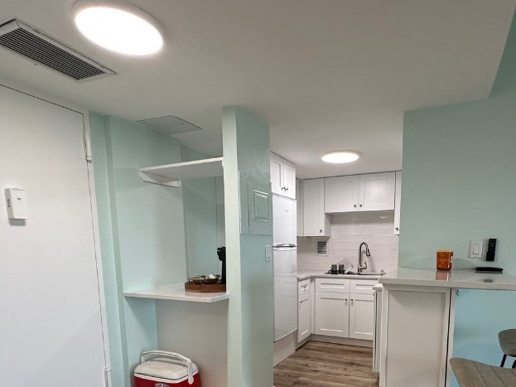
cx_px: 299
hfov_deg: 73.4
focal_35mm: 23
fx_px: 343
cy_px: 293
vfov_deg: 55.9
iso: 160
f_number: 2.2
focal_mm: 2.22
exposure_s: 1/120
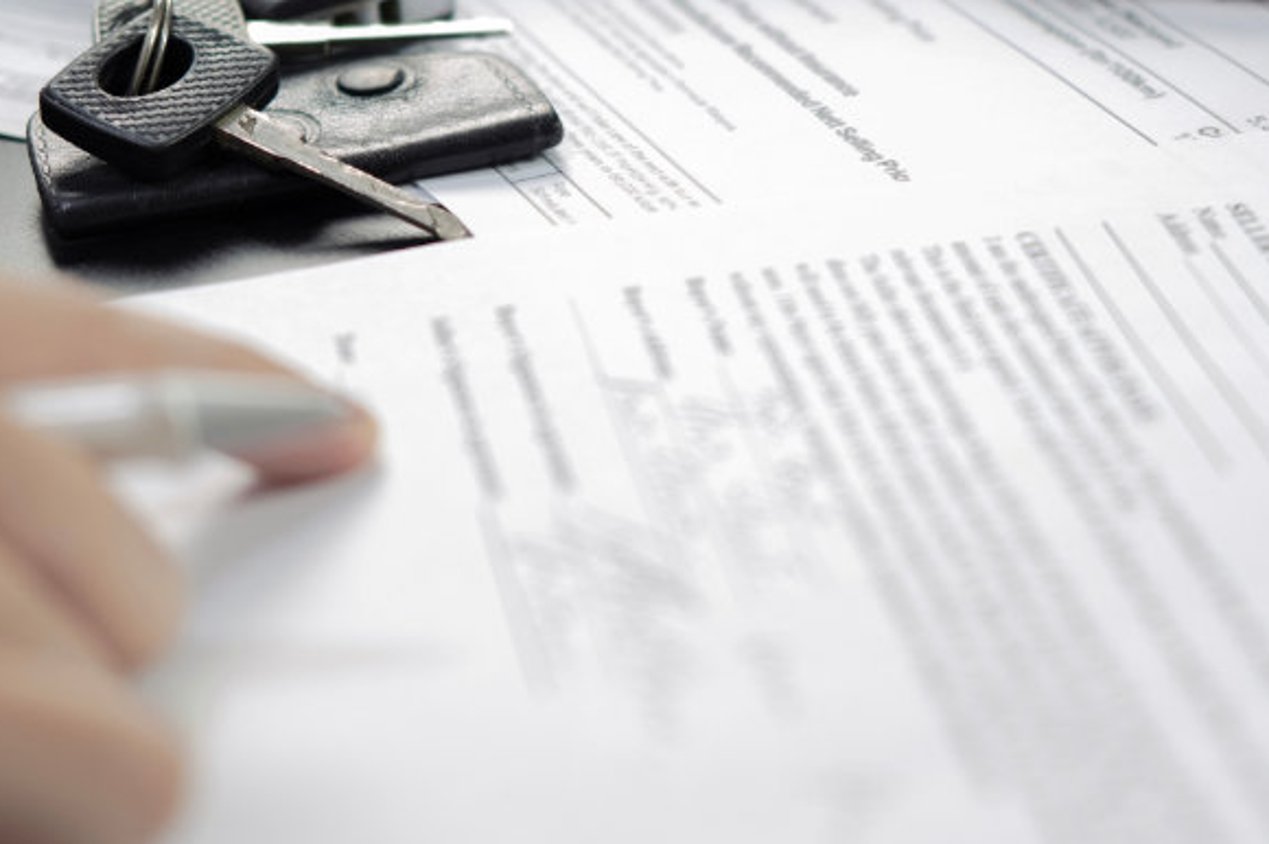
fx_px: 3382
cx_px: 818
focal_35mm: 96
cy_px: 212
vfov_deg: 14.2
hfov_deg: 21.2
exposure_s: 1/40
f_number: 2
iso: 80
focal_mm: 35
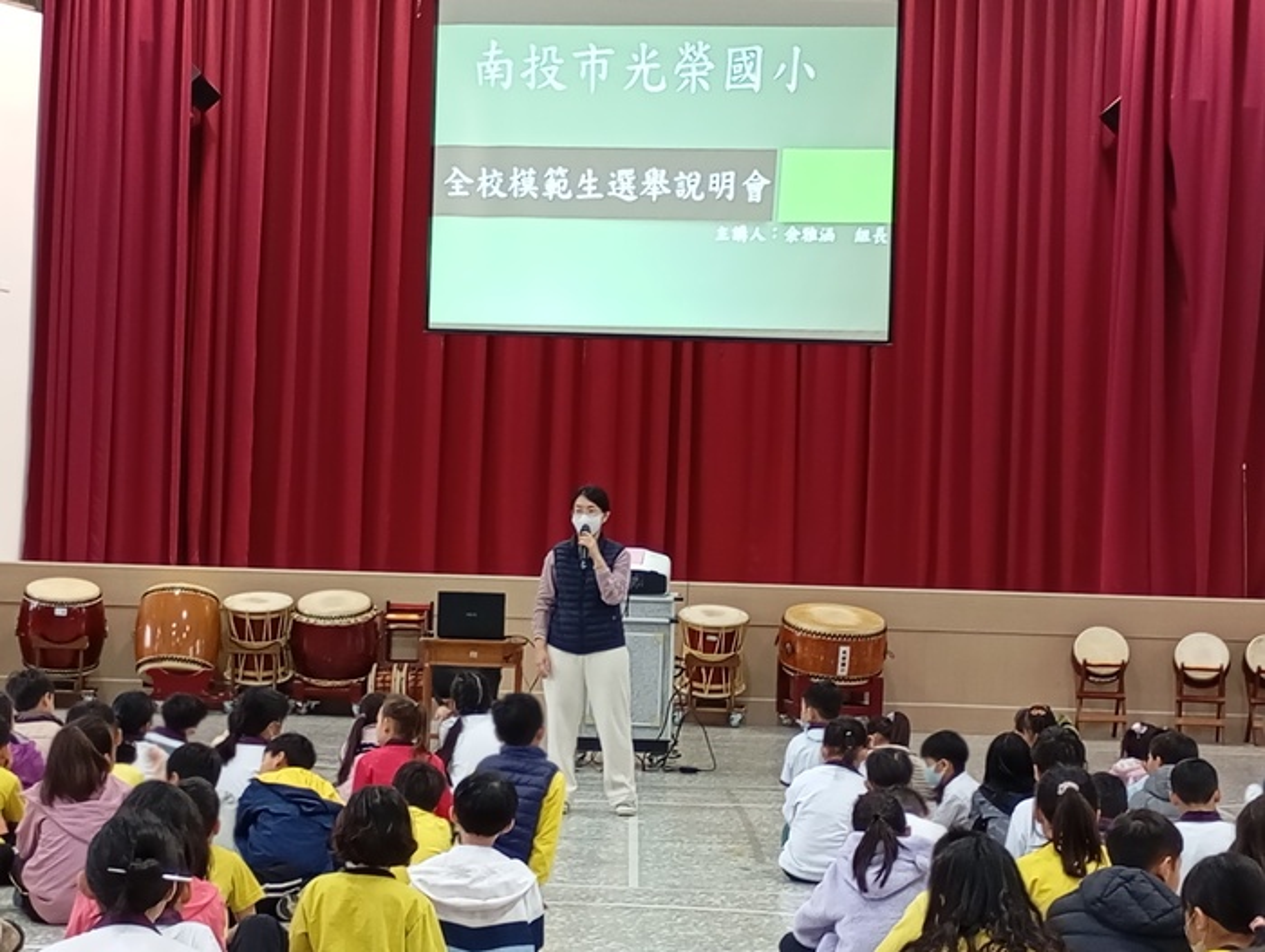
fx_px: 2928
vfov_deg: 18.5
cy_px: 476
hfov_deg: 24.4
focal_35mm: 80
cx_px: 632
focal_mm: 4.27
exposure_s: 1/30
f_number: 1.8
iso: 966
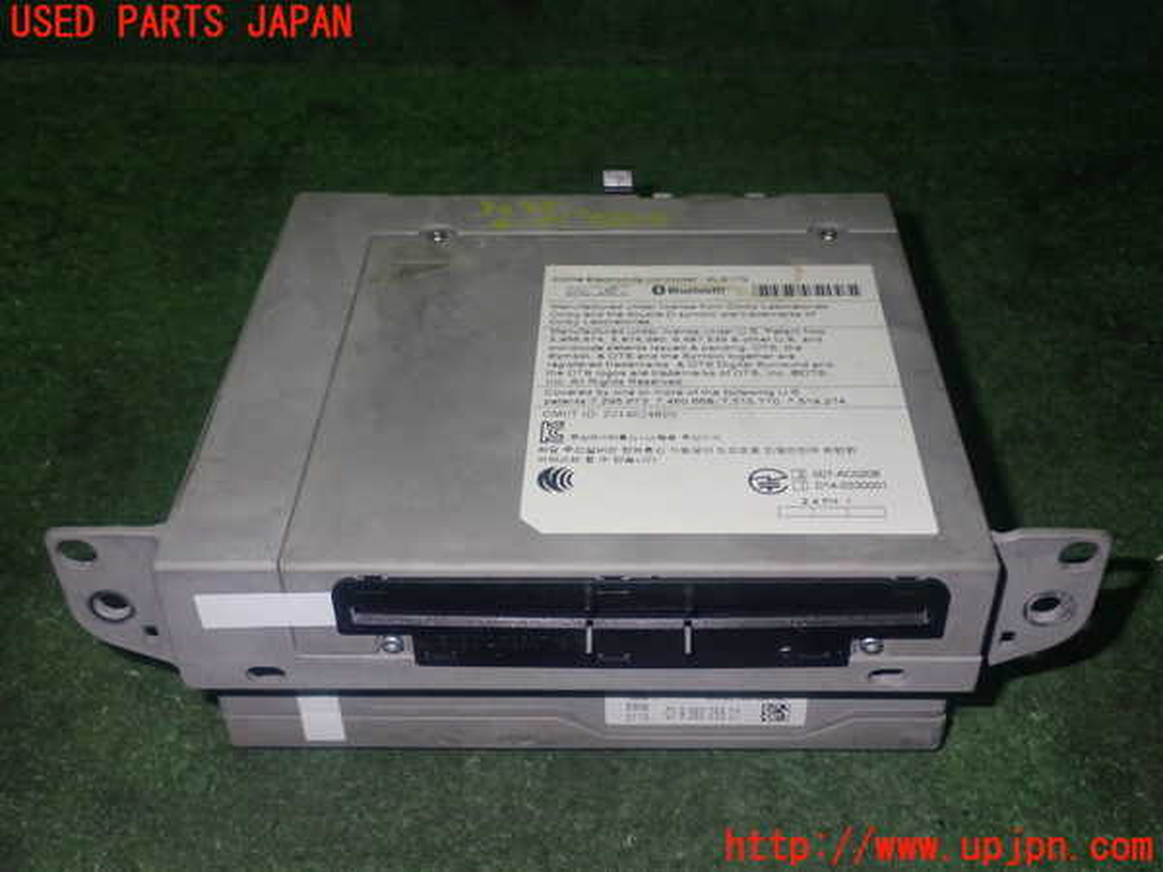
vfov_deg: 35.1
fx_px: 1377
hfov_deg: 45.8
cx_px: 582
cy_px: 436
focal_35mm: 41
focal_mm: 7.31
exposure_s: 1/40
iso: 500
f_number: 8
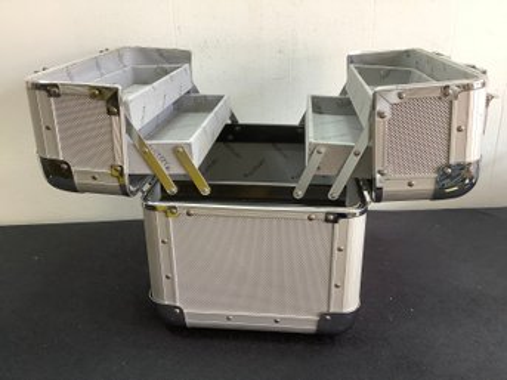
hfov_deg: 58.4
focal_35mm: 31
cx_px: 254
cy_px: 190
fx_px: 454
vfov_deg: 45.4
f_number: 2.4
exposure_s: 1/60
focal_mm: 3.3
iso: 100
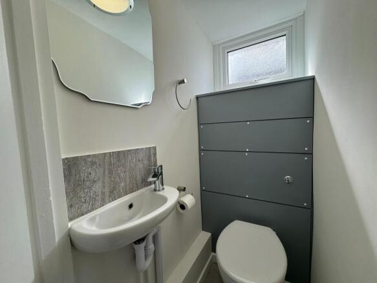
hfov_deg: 102.1
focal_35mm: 14
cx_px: 188
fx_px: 152
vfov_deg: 85.7
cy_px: 142
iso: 40
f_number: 2.2
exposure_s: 1/101
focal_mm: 2.22
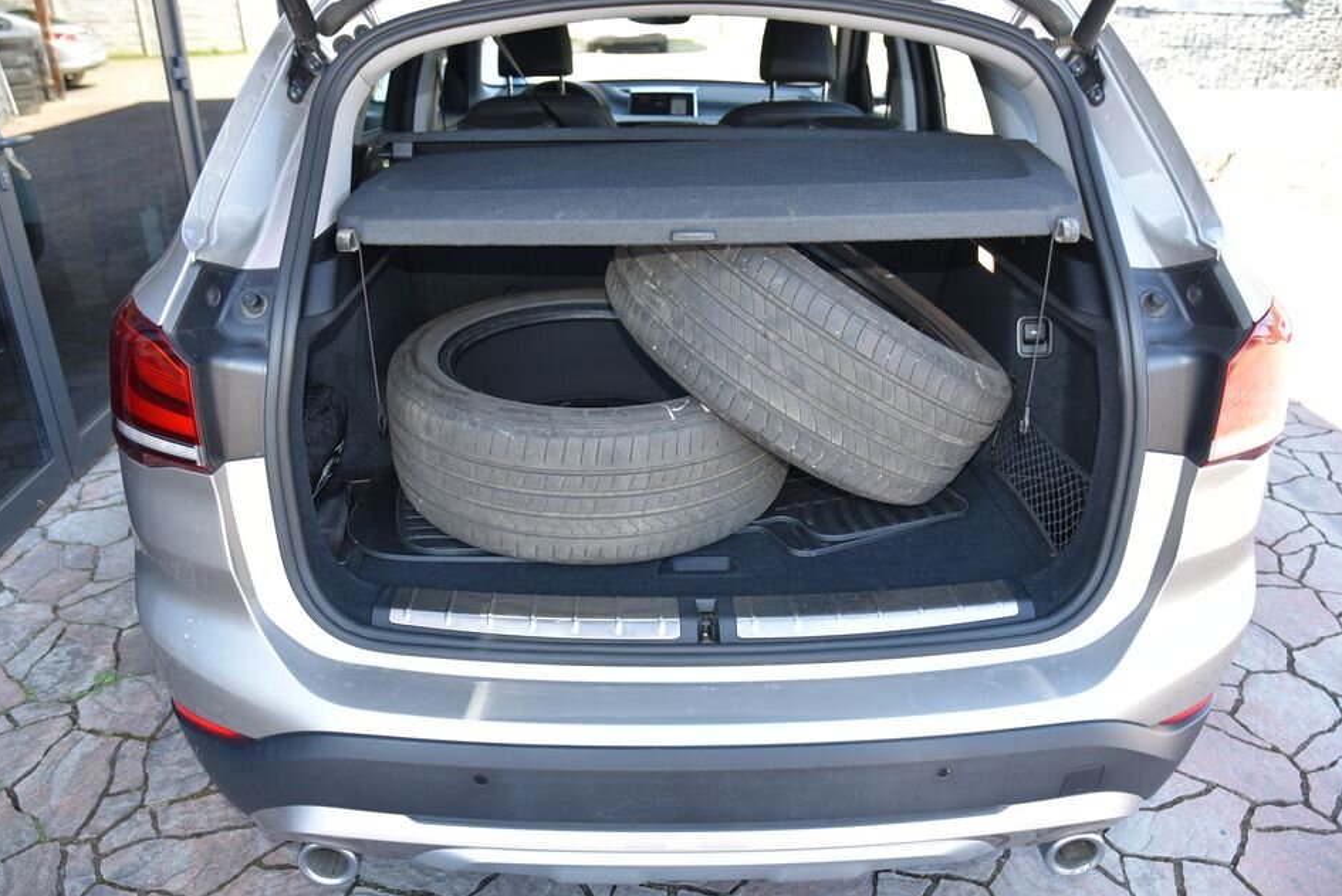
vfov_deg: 49.6
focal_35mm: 26
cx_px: 650
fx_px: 970
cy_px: 429
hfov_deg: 69.4
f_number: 4.5
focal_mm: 24
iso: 500
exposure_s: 1/200
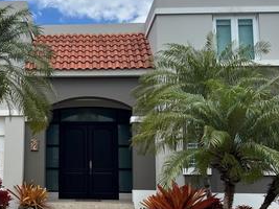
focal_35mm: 45
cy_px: 130
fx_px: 363
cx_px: 64
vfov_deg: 32.0
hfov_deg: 40.7
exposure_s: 1/4608
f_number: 1.78
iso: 80
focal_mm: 6.76
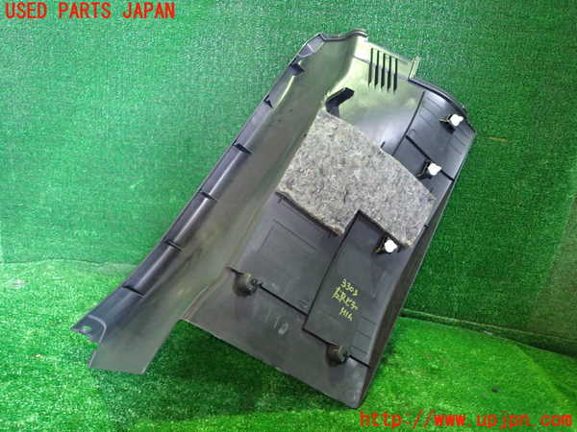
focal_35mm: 25
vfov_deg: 54.9
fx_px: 417
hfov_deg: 69.4
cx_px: 288
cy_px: 216
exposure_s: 1/30
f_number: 2
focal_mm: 4.5
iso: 640
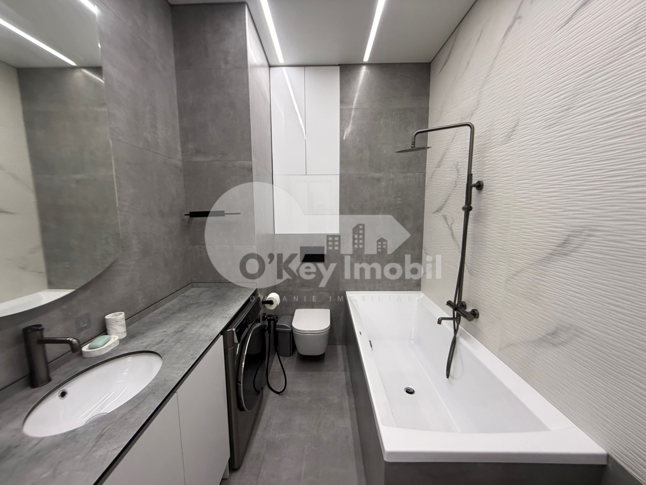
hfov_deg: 102.1
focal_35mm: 14
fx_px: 261
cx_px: 323
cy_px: 242
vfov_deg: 85.7
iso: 200
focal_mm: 2.22
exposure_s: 1/50
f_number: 2.2
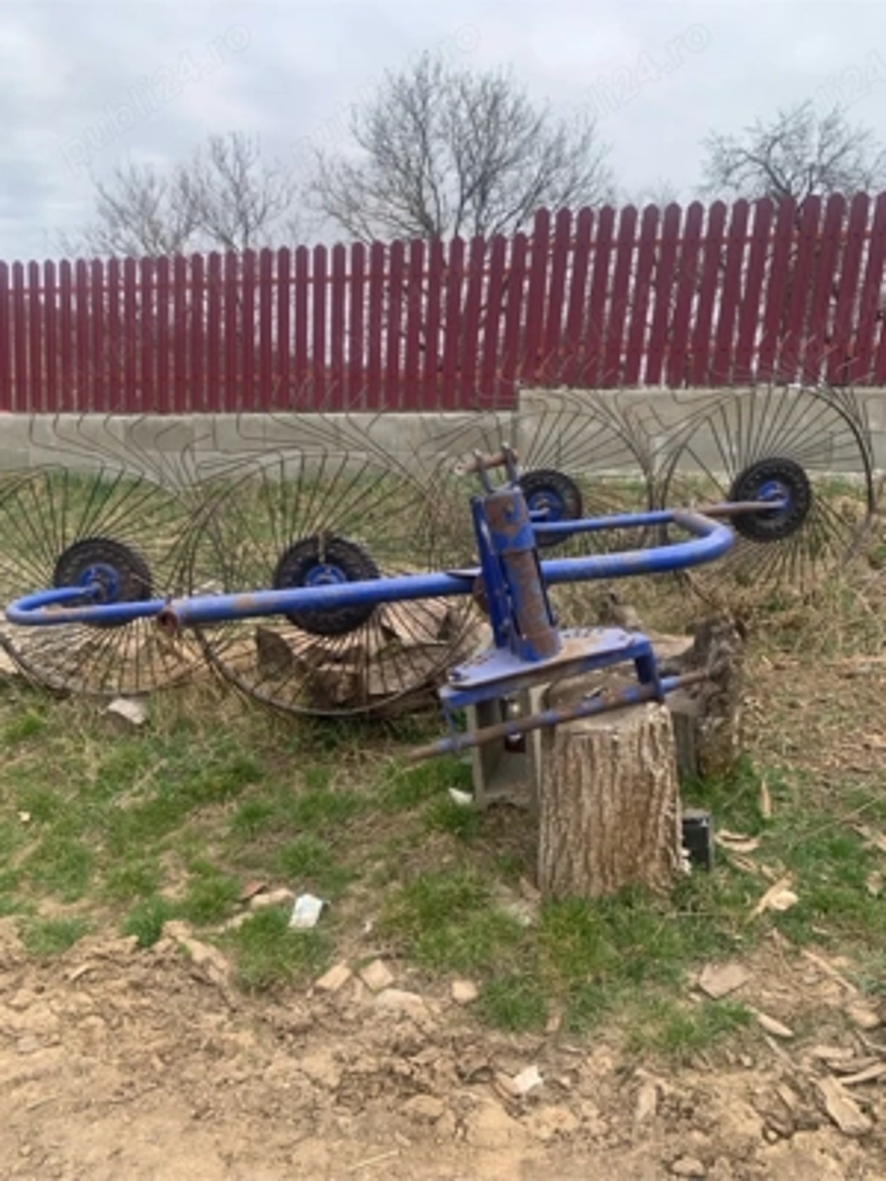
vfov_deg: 67.3
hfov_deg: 53.1
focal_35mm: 26
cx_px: 443
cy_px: 590
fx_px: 887
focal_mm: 4.25
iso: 25
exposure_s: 1/446
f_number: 1.8
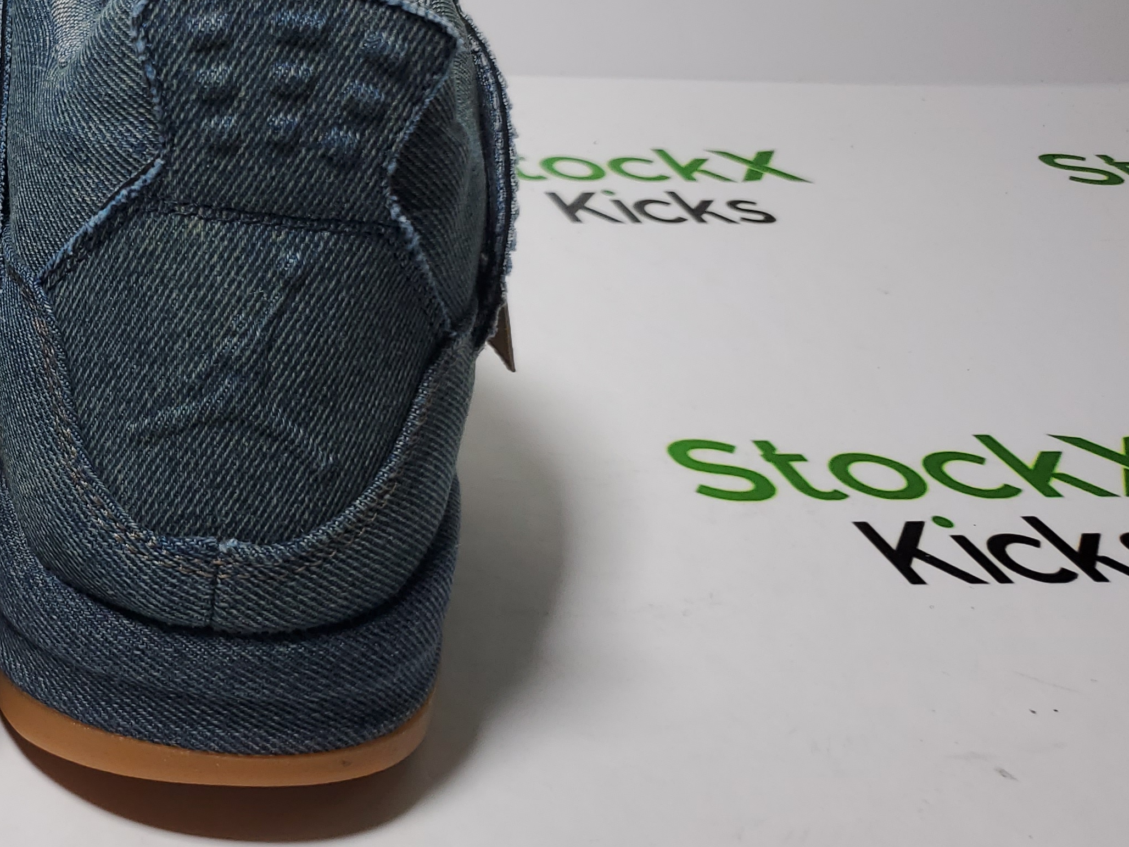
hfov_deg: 34.7
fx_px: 1663
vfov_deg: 28.1
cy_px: 202
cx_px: 47
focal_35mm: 51
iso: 50
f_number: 1.5
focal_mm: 4.3
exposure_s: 1/398
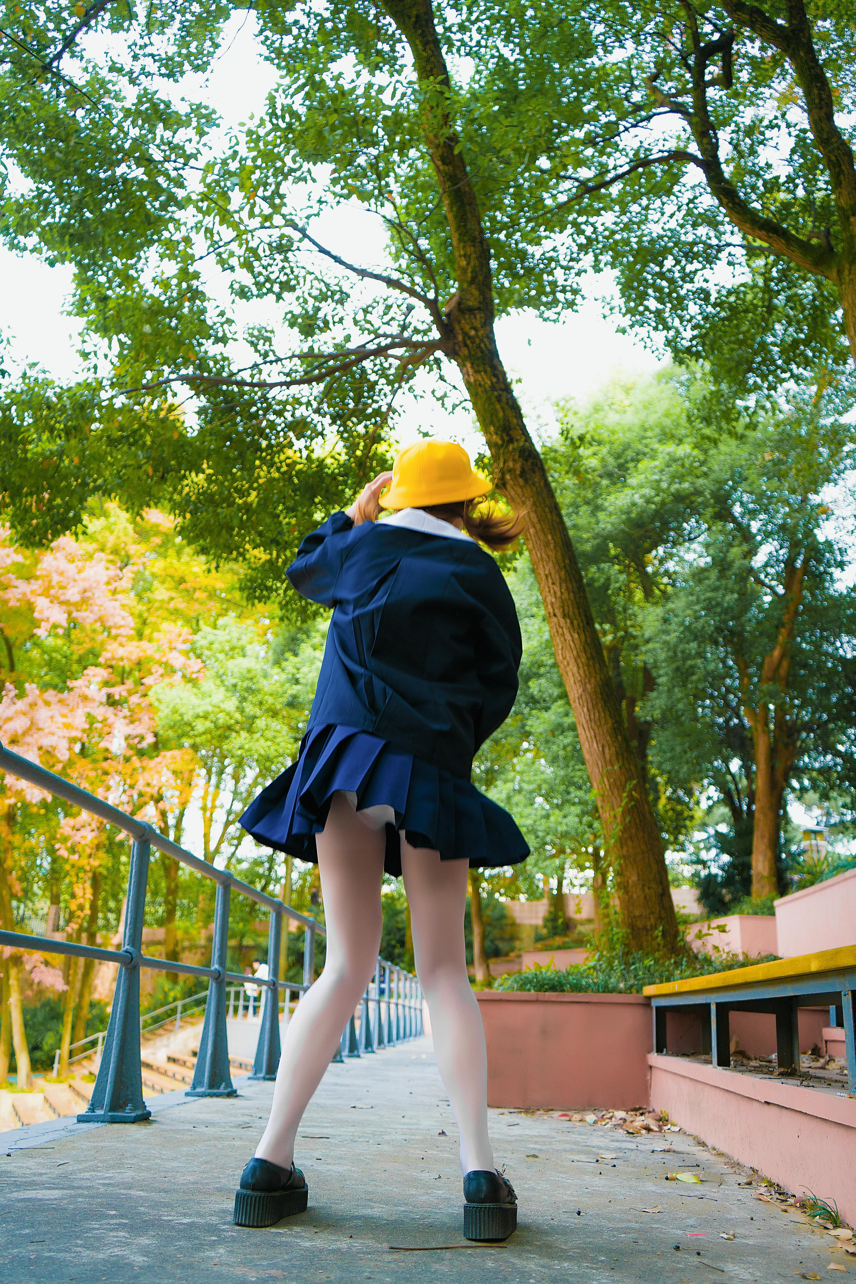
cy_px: 642
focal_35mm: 28
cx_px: 428
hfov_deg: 46.4
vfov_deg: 65.5
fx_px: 998
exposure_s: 1/320
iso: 320
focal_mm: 28
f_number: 3.5
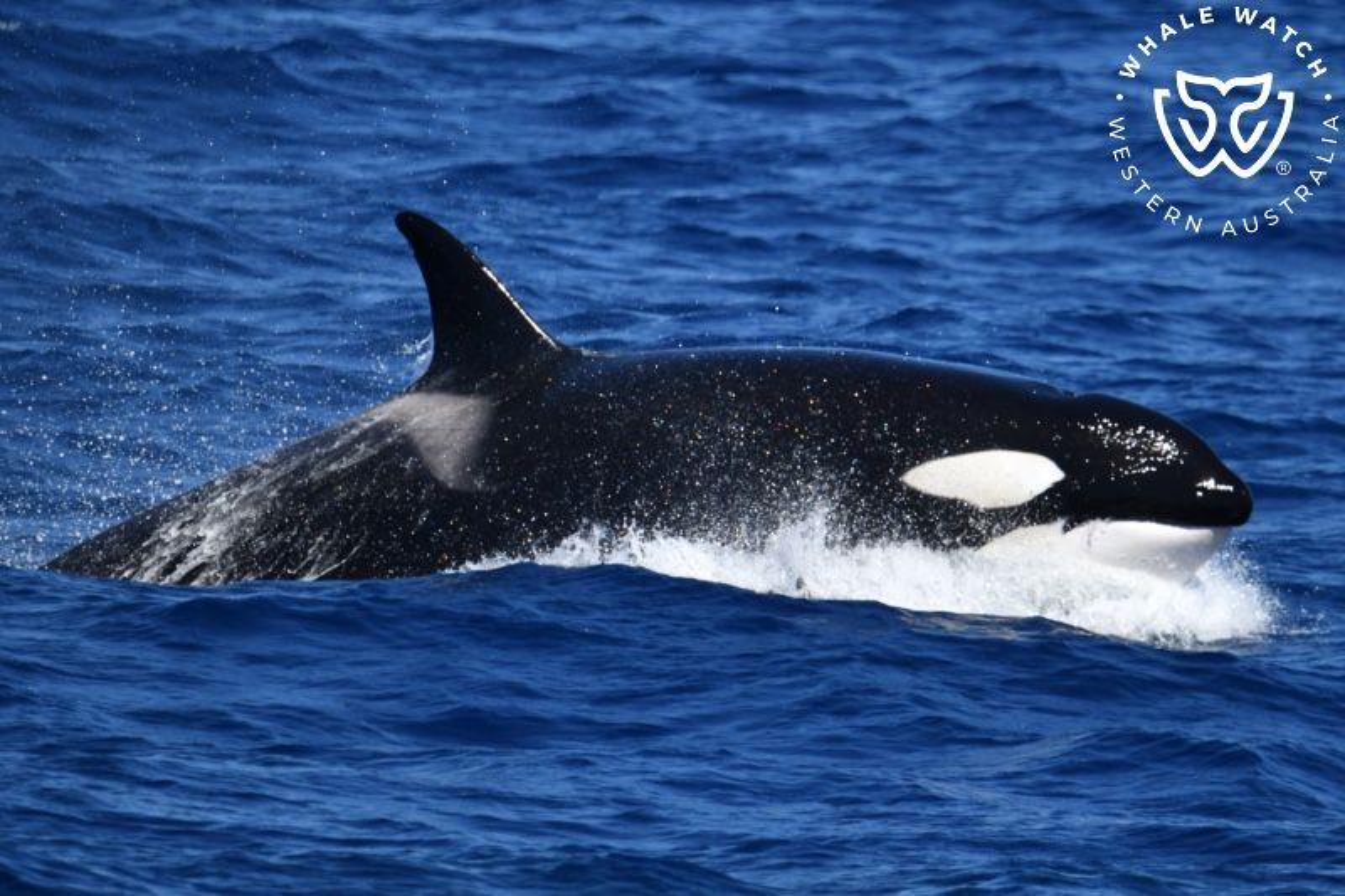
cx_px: 672
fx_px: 18676
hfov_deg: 4.1
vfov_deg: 2.7
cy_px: 448
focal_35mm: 500
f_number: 6.3
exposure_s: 1/8000
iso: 1100
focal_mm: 500
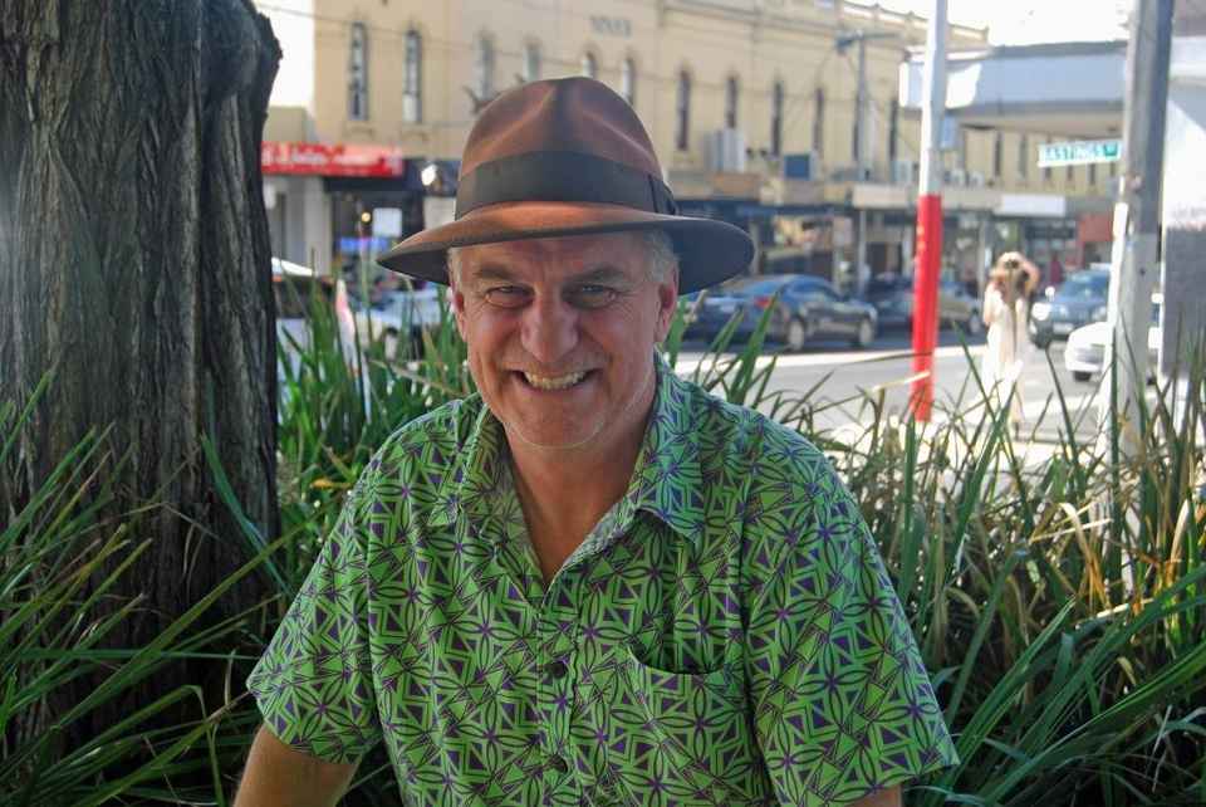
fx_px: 1911
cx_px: 603
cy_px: 404
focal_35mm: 57
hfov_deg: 35.0
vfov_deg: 23.8
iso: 200
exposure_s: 1/125
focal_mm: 38
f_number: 5.6
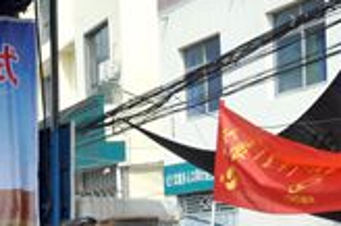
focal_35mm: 99
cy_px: 310
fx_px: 937
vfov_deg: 13.2
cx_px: -193
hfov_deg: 18.0
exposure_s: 1/400
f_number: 7.1
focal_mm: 18
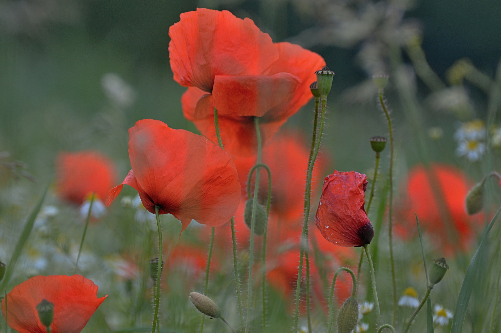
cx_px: 250
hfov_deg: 4.6
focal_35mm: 450
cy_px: 166
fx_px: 6257
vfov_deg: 3.1
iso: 400
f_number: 8
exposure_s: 1/250
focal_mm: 300
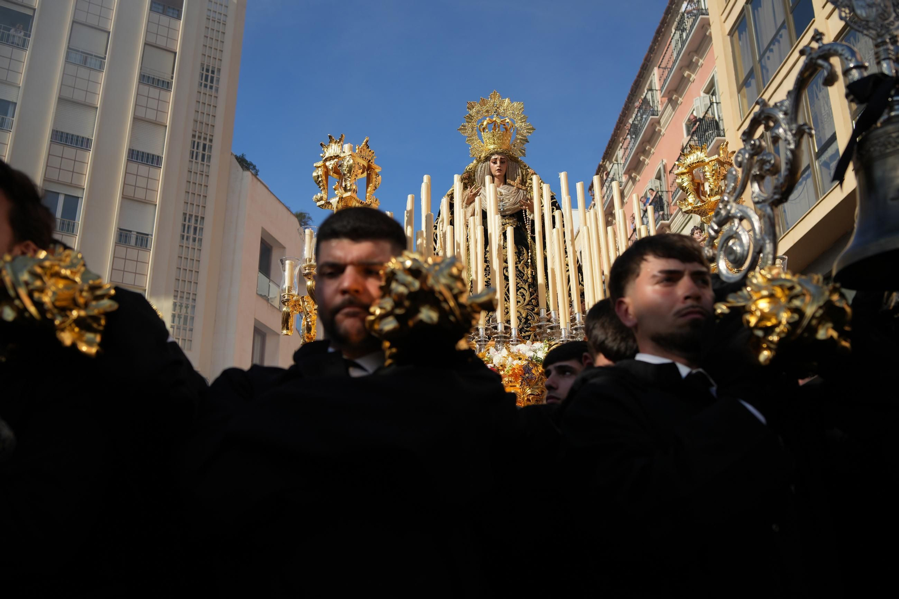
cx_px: 450
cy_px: 300
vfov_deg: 37.8
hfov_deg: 54.4
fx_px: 874
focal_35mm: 35
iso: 125
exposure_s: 1/2000
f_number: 4
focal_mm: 35
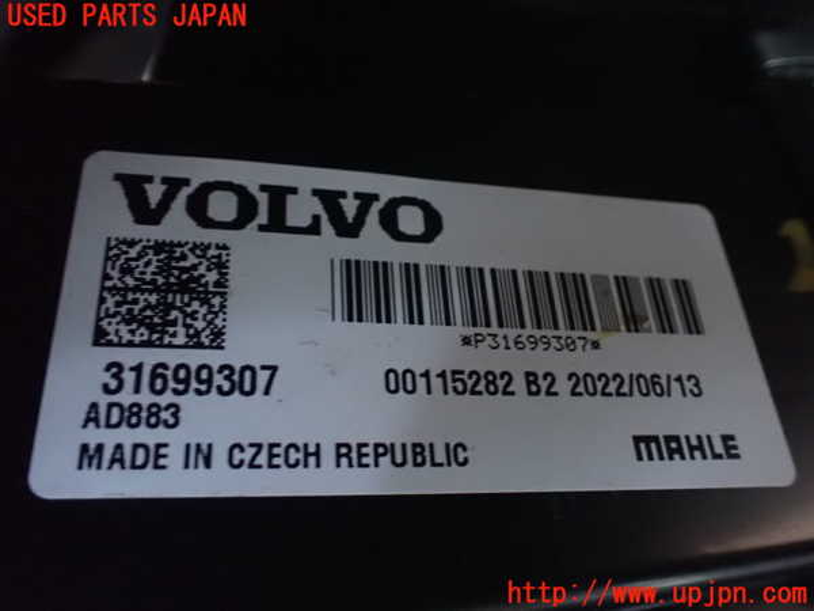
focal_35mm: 30
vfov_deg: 46.8
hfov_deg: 60.0
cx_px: 407
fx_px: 705
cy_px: 306
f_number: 2.3
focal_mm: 5.4
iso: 1600
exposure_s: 1/30
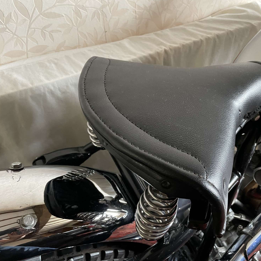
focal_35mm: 31
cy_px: 130
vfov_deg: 52.5
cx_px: 149
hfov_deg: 52.3
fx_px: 264
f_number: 1.6
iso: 500
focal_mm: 4.2
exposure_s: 1/60
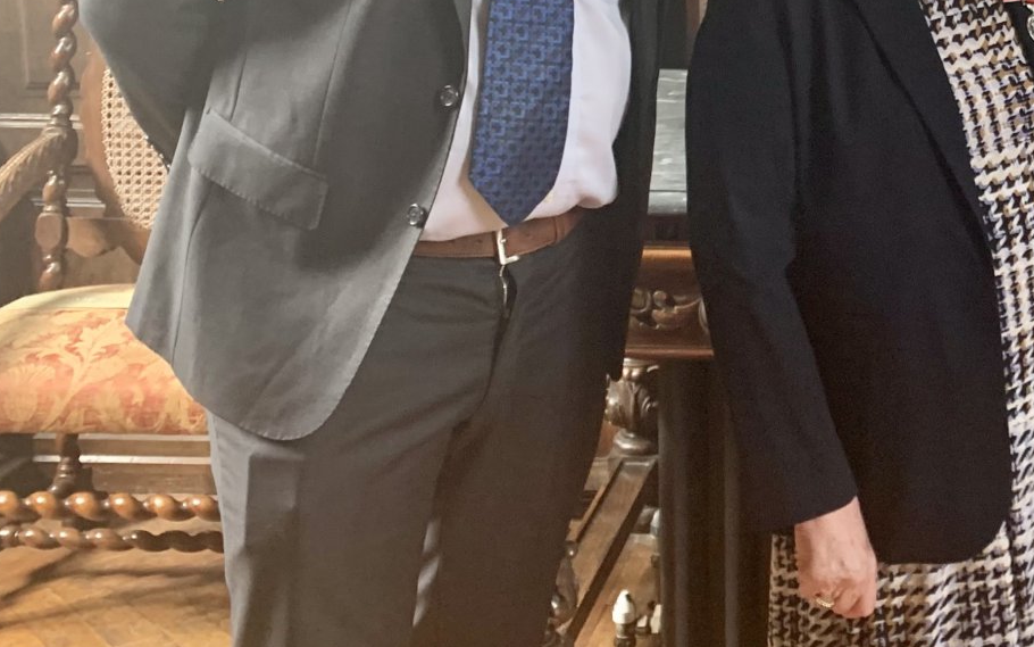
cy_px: 76
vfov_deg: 20.6
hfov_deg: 30.3
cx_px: 1074
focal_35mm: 62
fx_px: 1747
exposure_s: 1/60
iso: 125
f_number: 1.8
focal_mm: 4.25
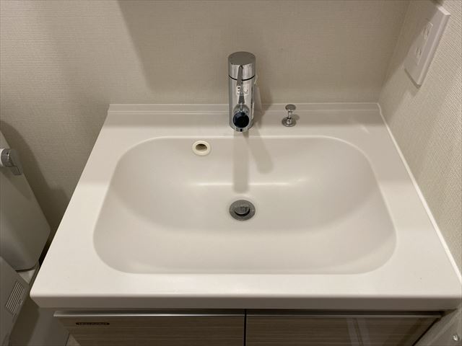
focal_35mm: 26
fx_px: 347
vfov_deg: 53.1
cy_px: 173
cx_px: 231
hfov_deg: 67.3
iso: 80
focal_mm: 4.25
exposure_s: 1/100
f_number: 1.8
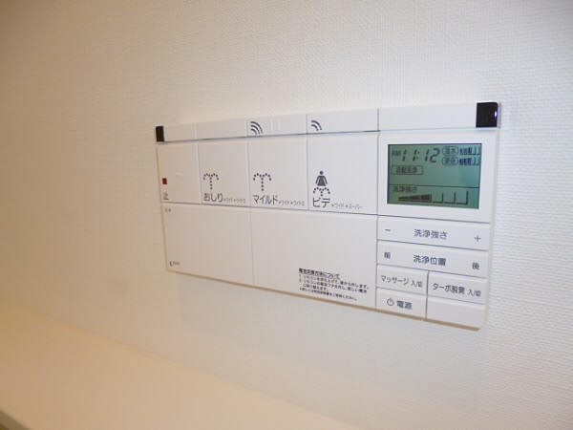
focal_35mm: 24
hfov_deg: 71.6
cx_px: 286
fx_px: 397
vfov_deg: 56.8
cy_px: 215
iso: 100
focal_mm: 4.3
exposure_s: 1/80
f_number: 2.5
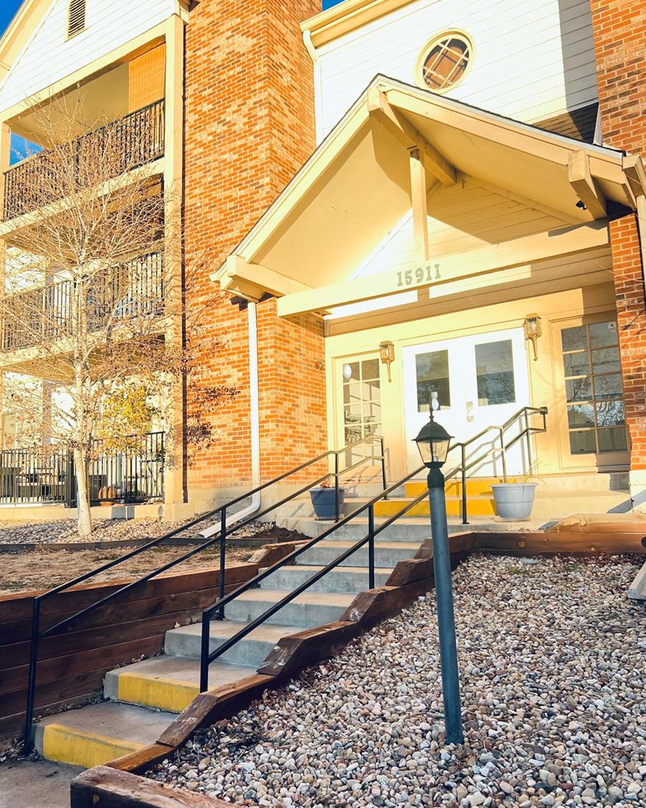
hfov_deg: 51.5
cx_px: 331
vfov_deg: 62.2
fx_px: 669
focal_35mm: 28
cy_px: 408
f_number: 1.5
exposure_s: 1/255
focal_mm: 5.7
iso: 50
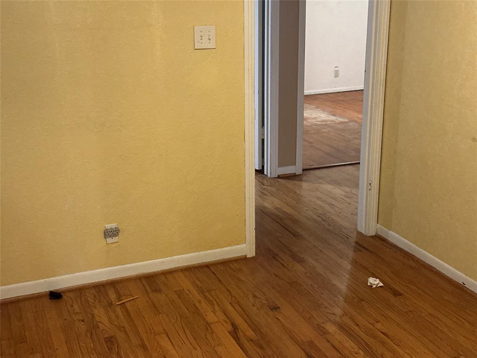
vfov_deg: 30.3
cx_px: 238
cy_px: 179
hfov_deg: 39.7
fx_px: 661
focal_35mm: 48
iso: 400
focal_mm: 6.86
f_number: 1.78
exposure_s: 1/40
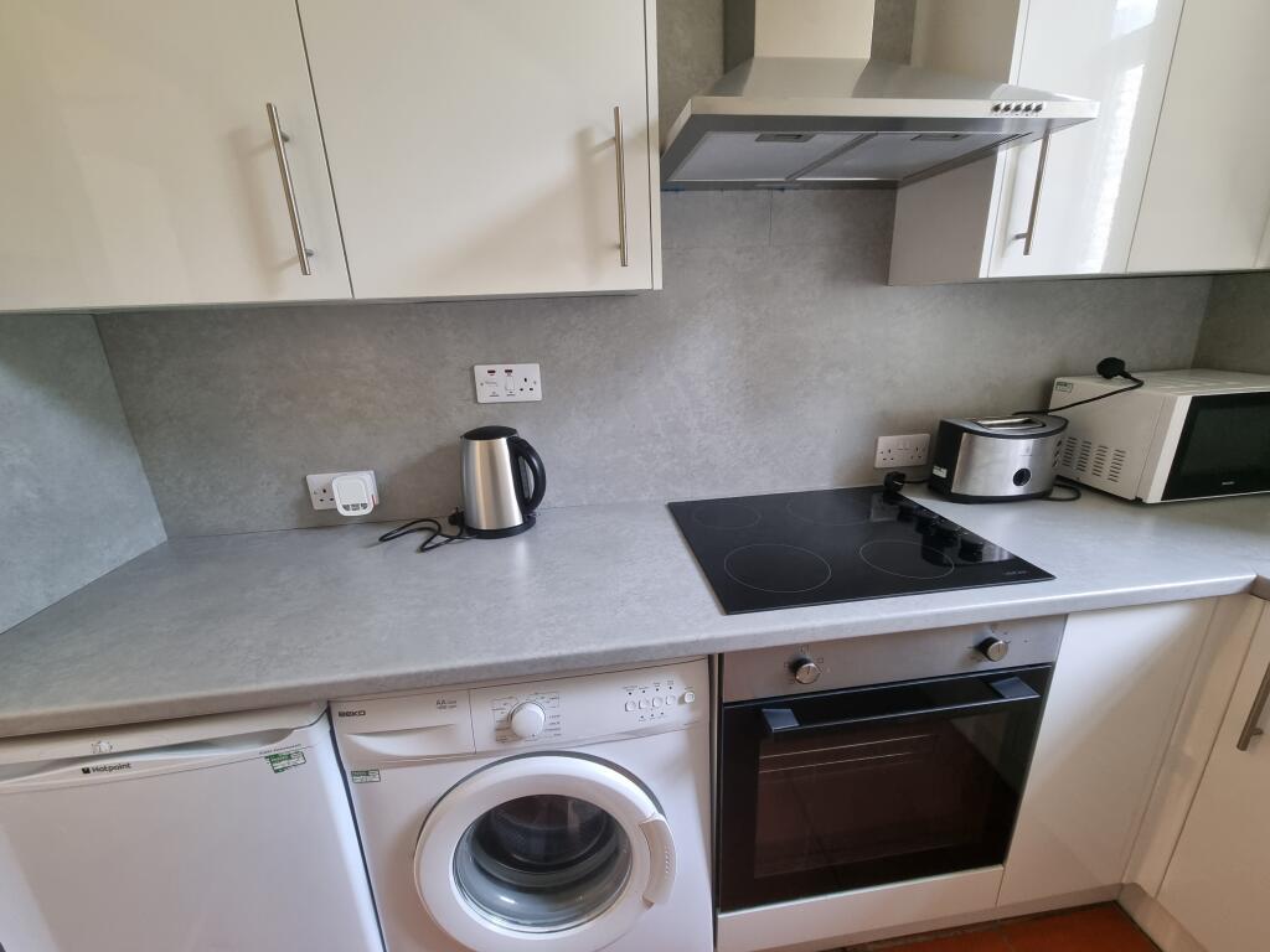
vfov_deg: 89.9
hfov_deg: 106.2
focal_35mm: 13
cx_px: 635
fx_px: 477
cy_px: 476
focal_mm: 2.2
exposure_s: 1/50
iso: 200
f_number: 2.2
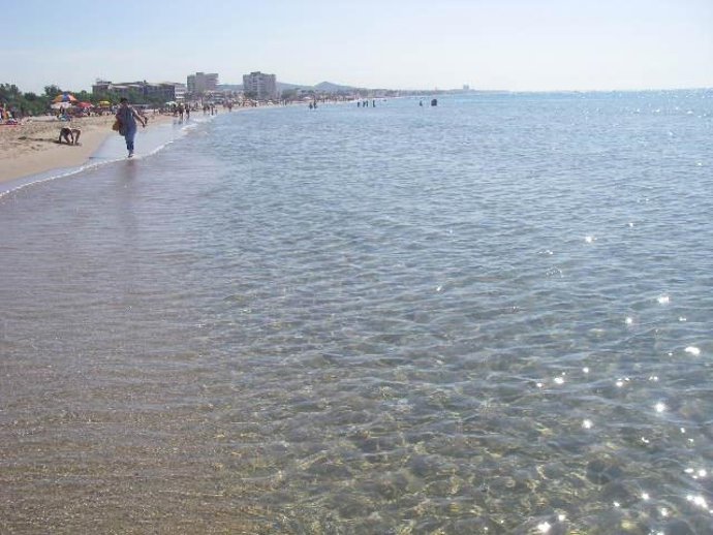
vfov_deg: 37.7
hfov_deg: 49.0
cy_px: 268
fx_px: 783
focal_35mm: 38
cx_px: 356
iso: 64
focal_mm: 6.3
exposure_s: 1/320
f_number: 6.6
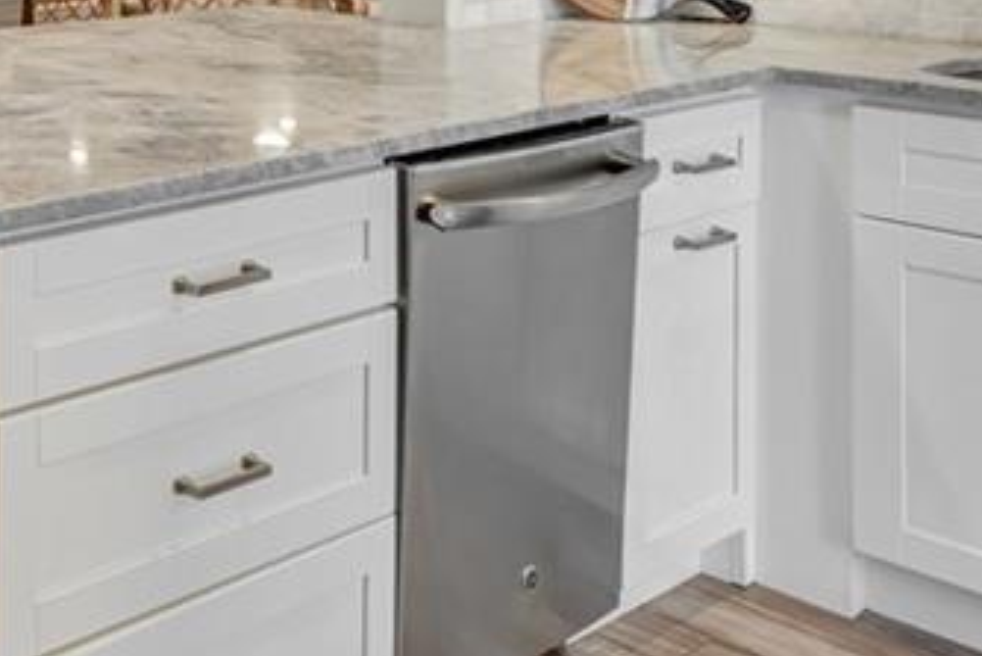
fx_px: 1337
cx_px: -500
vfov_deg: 25.1
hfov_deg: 27.4
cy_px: -106
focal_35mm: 49
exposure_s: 1/1.67
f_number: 8
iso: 160
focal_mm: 16
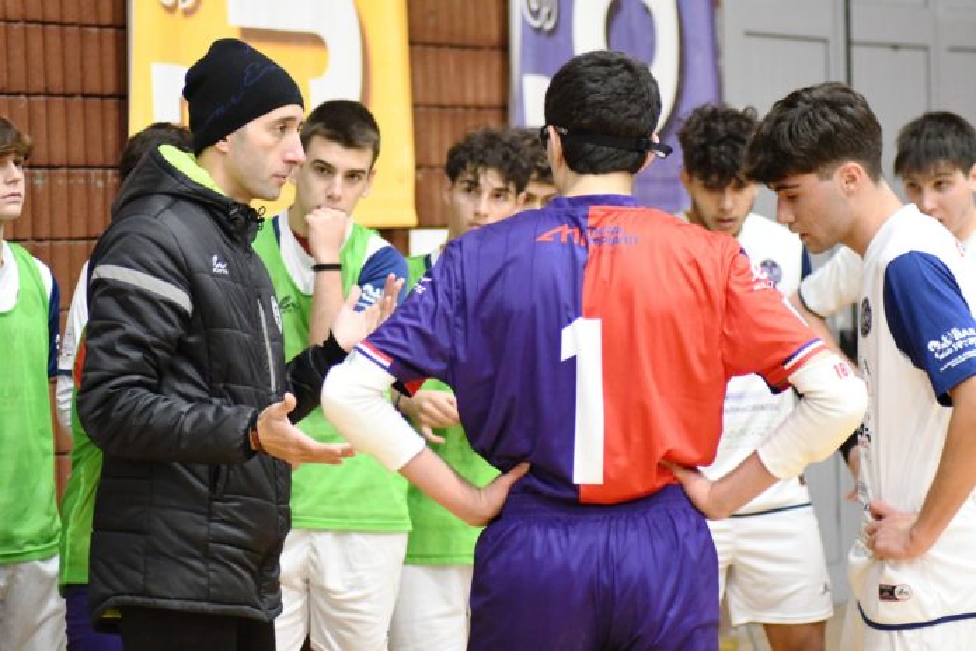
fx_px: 3443
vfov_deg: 10.8
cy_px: 326
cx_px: 488
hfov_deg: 16.1
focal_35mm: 127
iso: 10000
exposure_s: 1/250
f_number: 4
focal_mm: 85
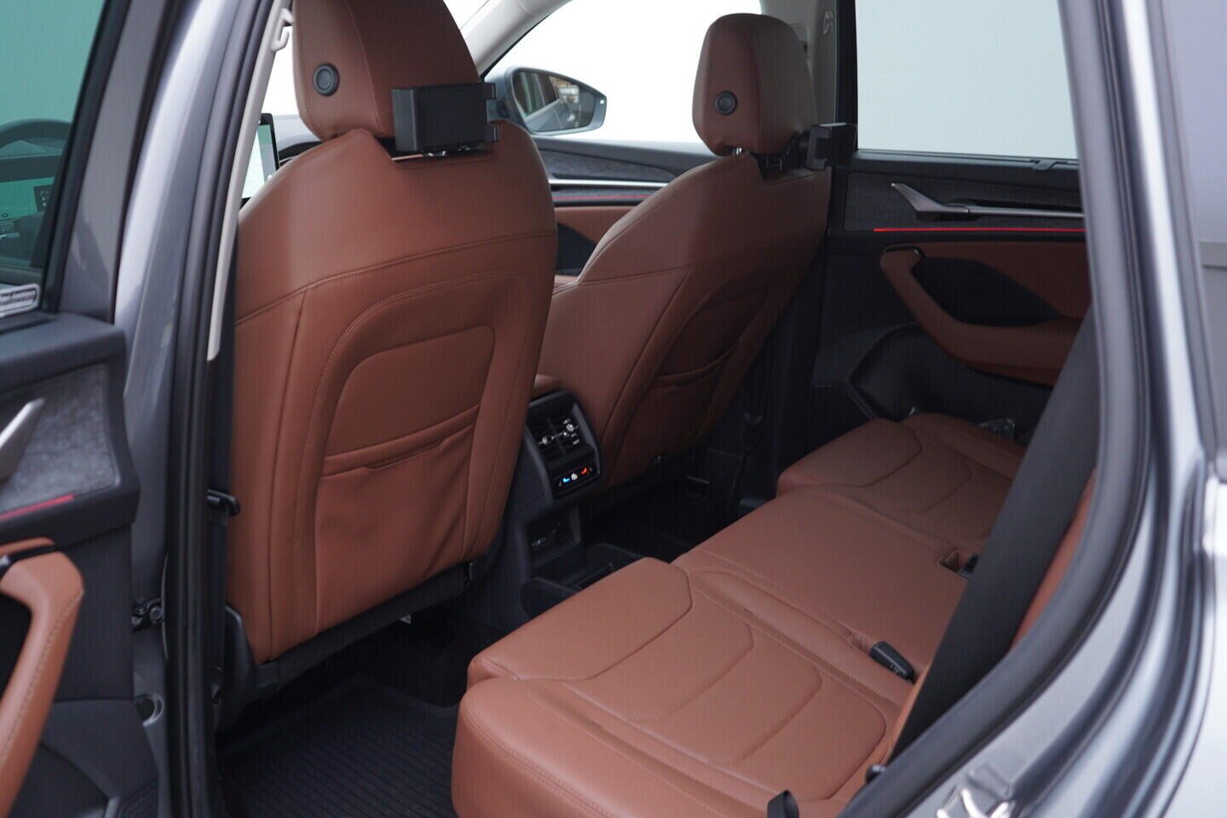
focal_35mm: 36
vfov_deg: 36.9
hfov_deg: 53.1
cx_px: 614
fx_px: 1227
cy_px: 409
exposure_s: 1/40
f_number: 2.8
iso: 200
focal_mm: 24
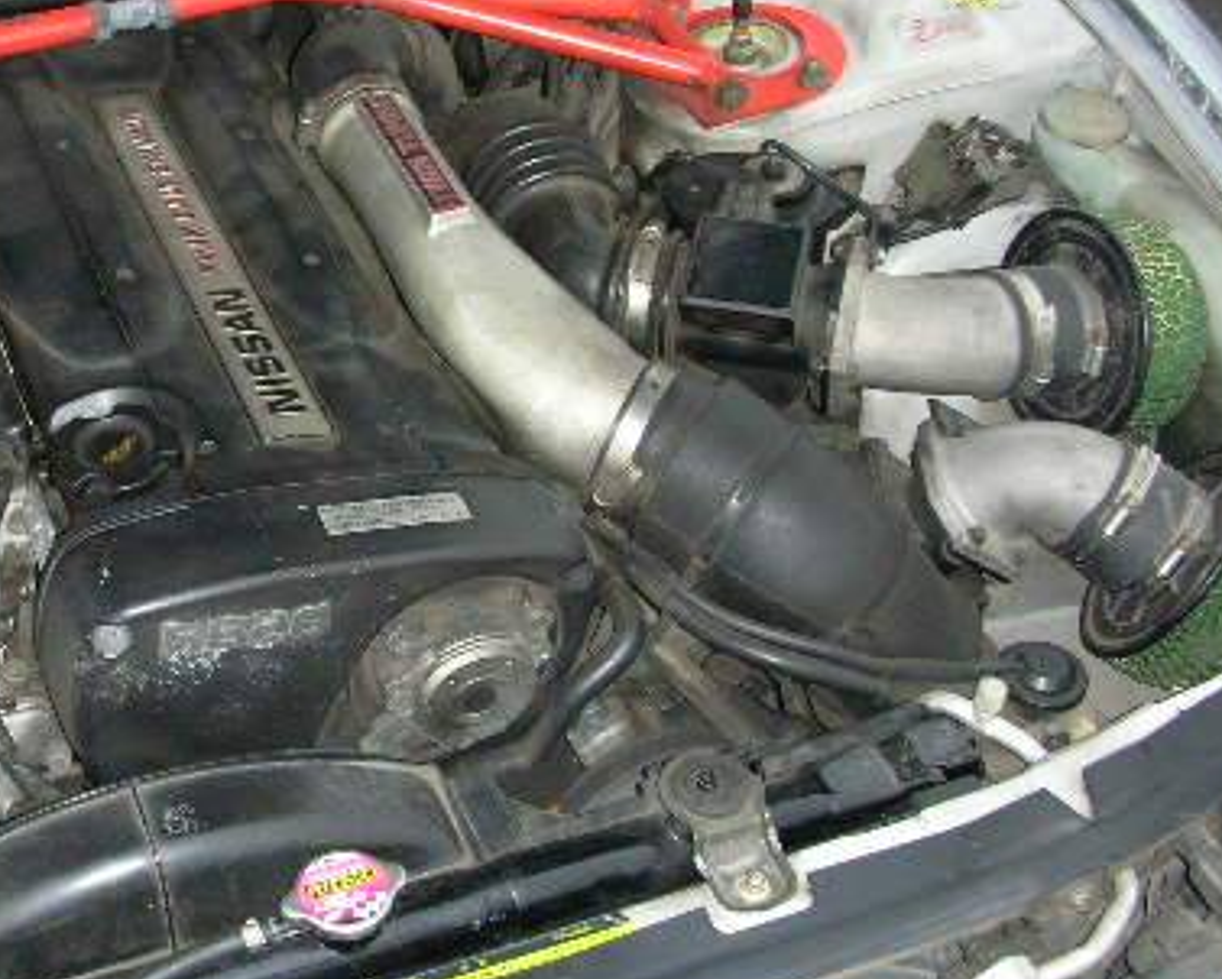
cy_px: 399
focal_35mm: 58
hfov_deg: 31.9
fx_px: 2099
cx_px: 324
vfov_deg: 26.2
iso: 103
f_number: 3
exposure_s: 1/60.1
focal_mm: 5.8
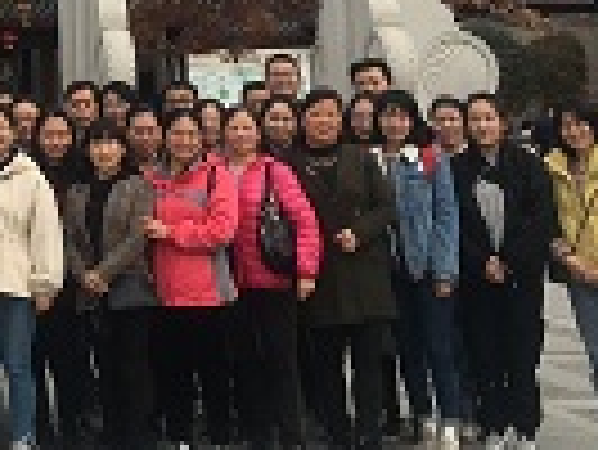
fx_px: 1885
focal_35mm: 109
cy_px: -155
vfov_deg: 13.1
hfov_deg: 17.0
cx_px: -180
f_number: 2.2
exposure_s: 1/1241
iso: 25
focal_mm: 4.15
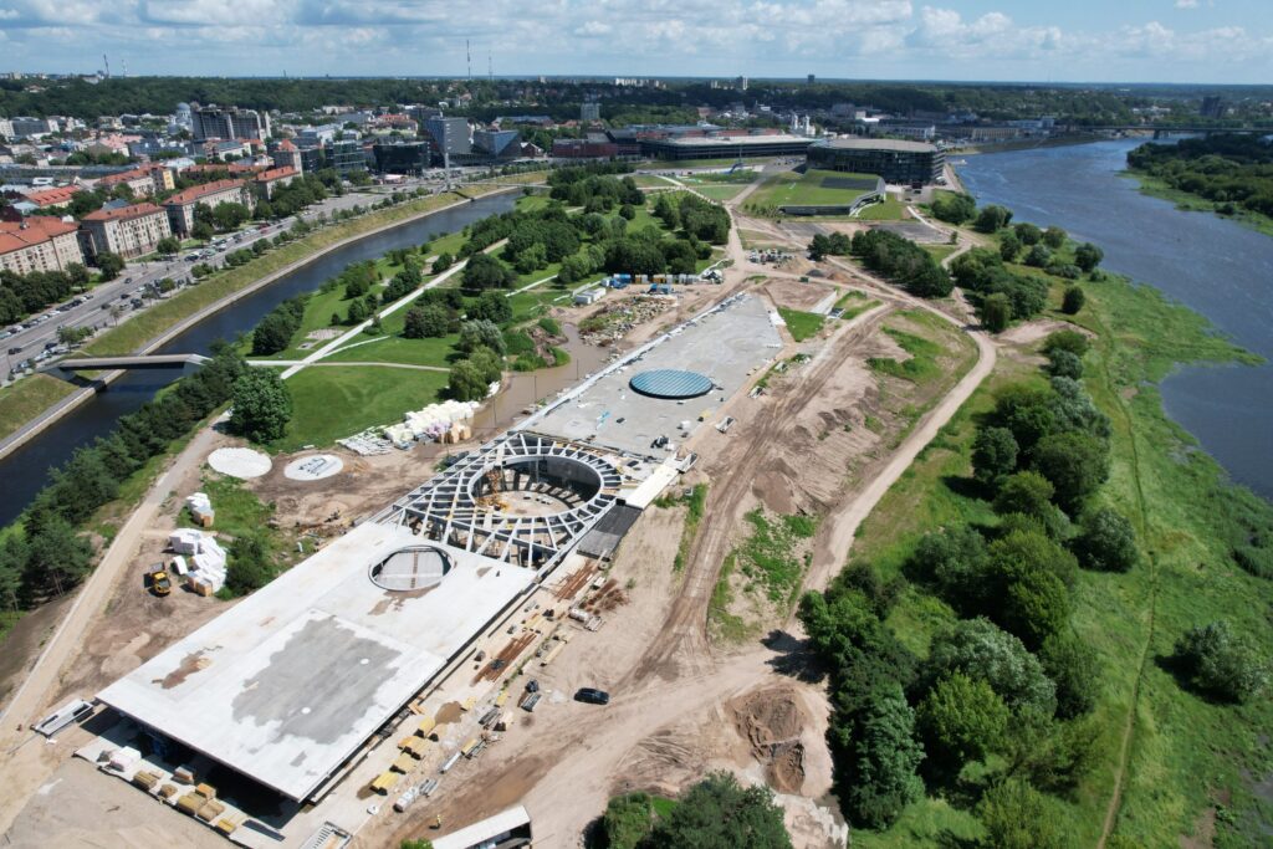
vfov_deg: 57.2
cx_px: 636
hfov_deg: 78.6
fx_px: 778
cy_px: 424
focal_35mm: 22
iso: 140
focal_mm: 8.38
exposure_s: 1/3000
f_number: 2.8
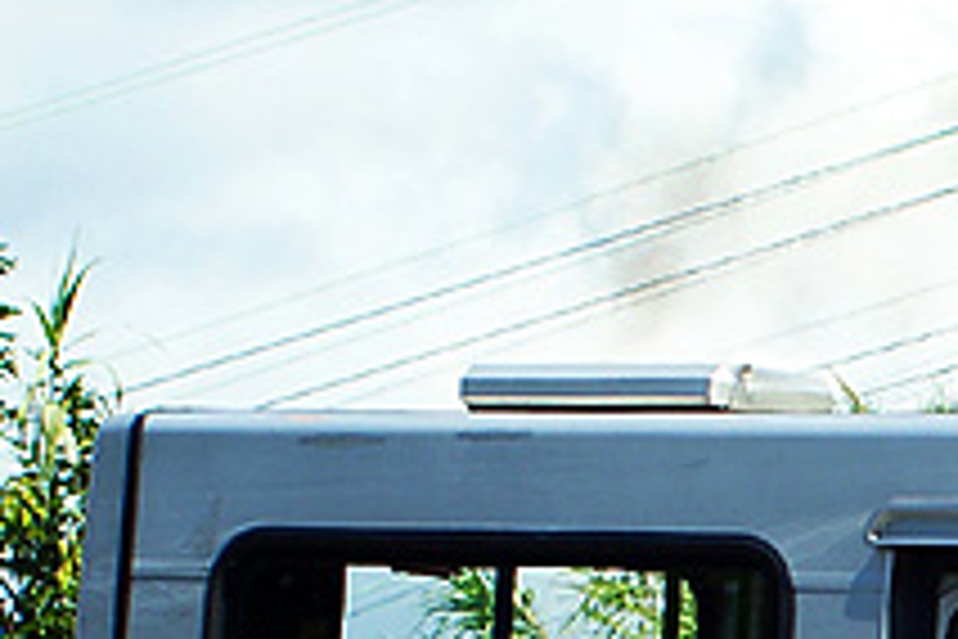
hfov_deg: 7.0
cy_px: 927
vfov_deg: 4.7
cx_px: 1534
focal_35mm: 288
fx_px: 7663
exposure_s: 1/500
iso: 100
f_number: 4.5
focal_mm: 40
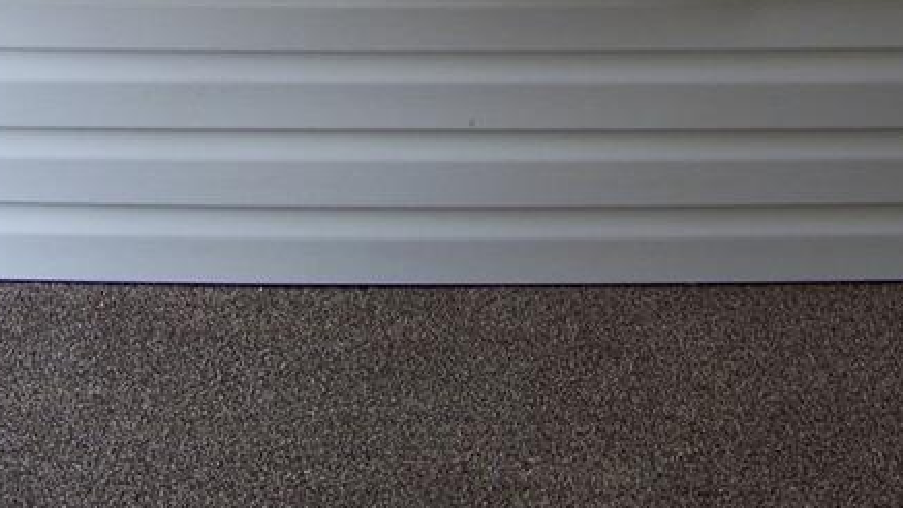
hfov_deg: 23.1
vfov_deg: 12.6
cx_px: 370
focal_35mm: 92
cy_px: -204
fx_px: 2203
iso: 64
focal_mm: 5.85
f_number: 2.8
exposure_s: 1/50
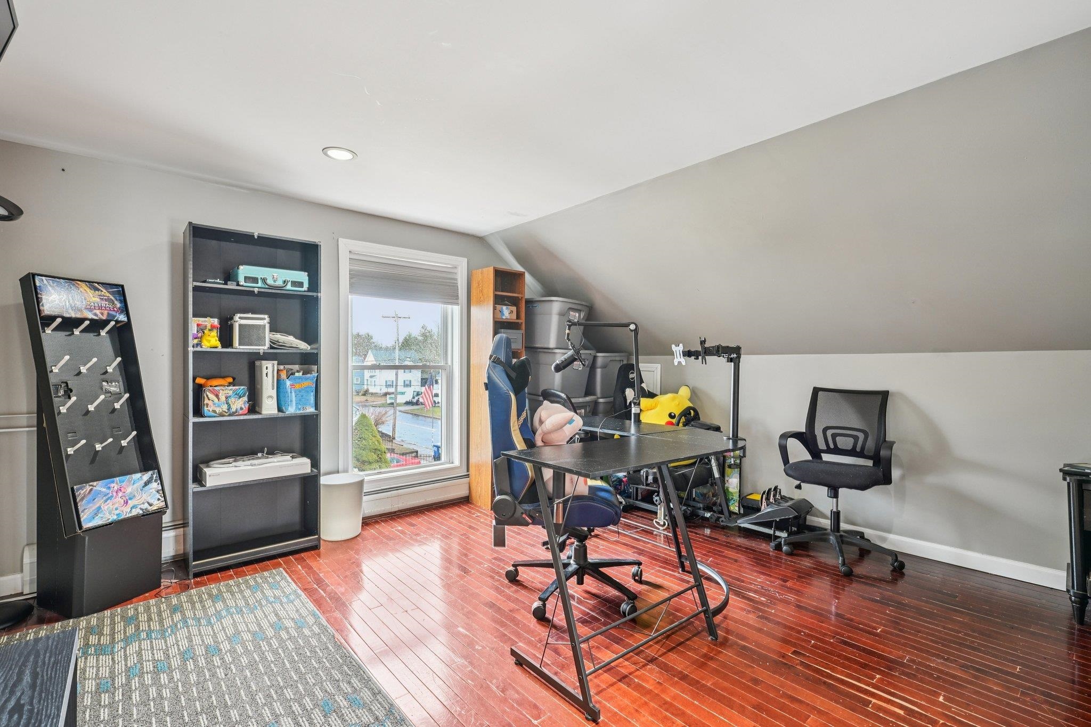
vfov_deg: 73.7
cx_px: 546
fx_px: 485
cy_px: 364
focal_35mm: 16
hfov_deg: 96.7
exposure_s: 1/3.33
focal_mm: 16
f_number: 8
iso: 400
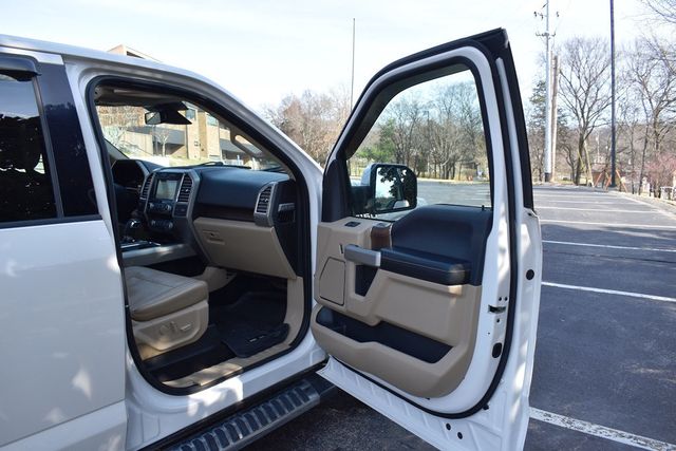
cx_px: 338
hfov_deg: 67.4
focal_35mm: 27
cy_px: 226
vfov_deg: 48.0
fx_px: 507
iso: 200
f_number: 6.3
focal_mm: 18
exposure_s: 1/250
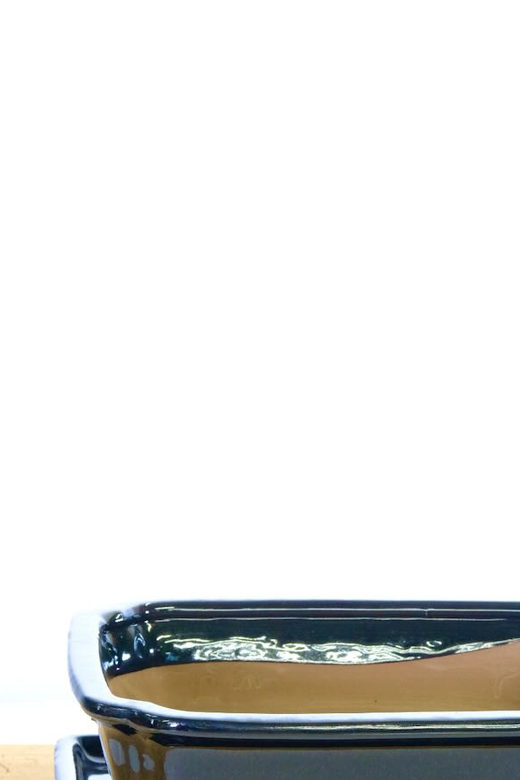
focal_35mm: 167
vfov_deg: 12.3
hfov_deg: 8.2
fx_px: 3618
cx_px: 368
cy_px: 373
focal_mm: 77.9
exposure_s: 1/8
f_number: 13
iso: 2500
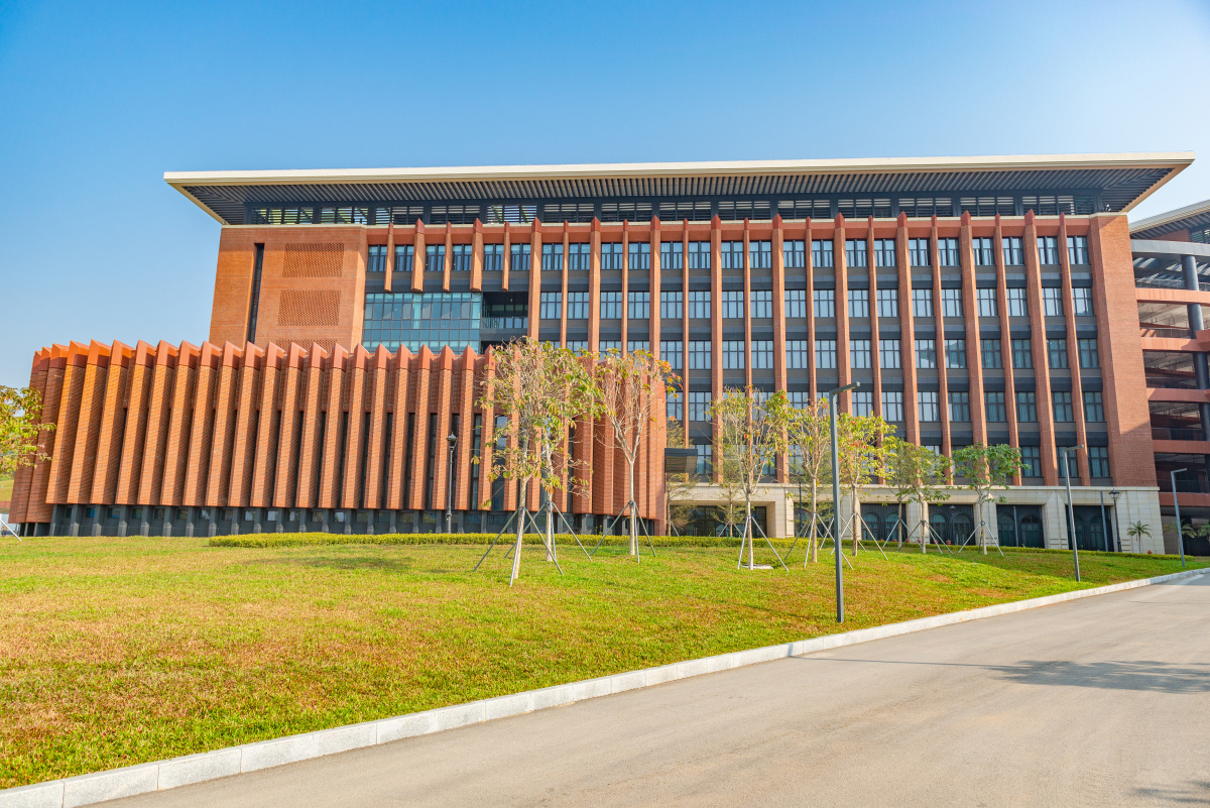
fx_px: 807
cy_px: 404
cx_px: 605
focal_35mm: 24
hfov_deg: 73.7
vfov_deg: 53.2
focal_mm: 24
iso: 250
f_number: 5
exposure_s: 1/1250
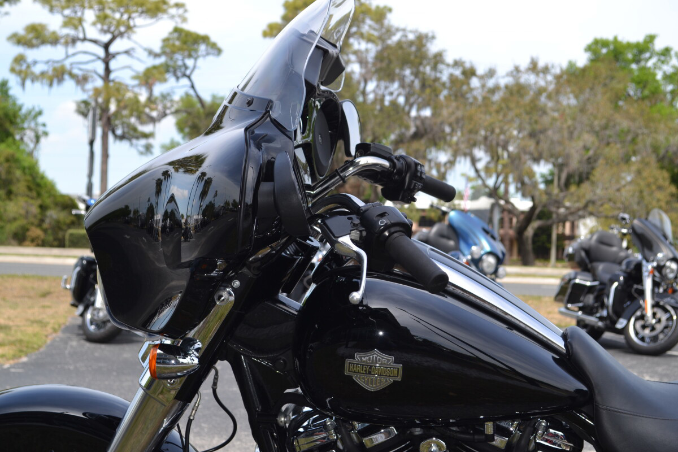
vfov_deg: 20.2
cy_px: 226
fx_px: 1271
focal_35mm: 68
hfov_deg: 29.9
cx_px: 339
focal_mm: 45
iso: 100
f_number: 7.1
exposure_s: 1/200
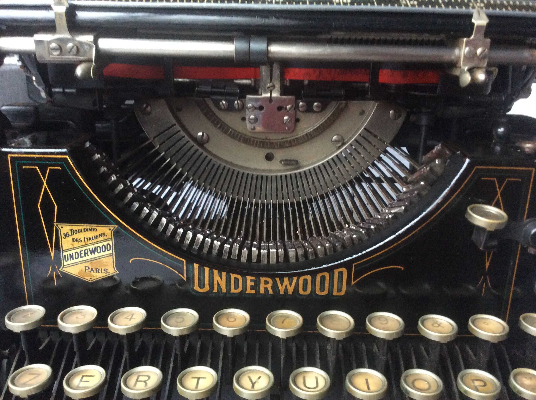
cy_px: 200
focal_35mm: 32
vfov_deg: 44.1
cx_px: 268
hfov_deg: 56.9
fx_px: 495
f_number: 2.4
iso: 250
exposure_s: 1/25
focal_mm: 3.3
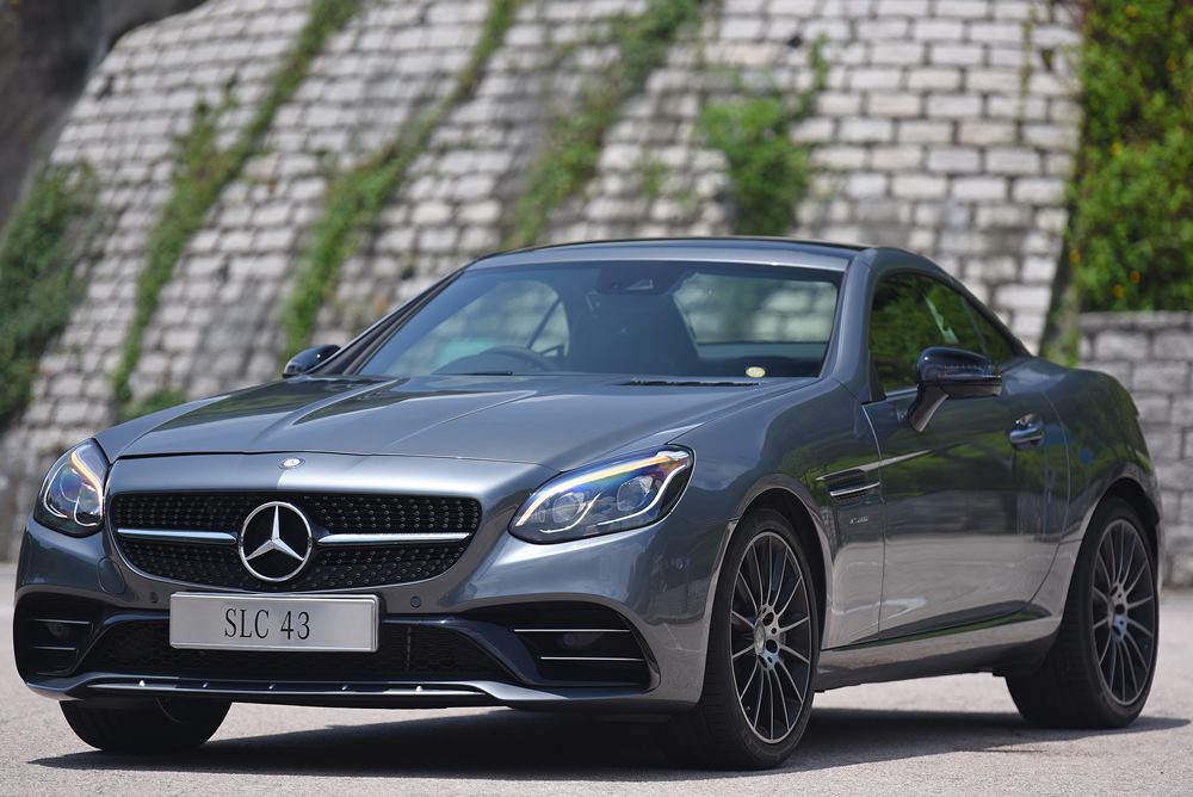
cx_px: 596
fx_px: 6134
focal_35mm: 185
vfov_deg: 7.4
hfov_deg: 11.1
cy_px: 398
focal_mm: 185
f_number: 3.2
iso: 100
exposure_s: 1/400
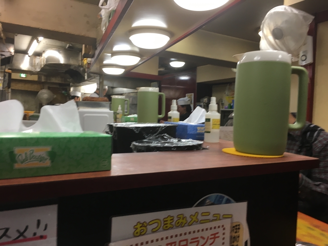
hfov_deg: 61.7
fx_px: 275
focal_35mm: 29
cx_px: 164
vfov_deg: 48.2
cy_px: 123
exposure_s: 1/33
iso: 64
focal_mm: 4.15
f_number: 2.2
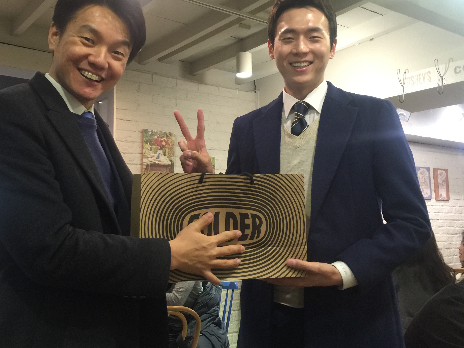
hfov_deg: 49.9
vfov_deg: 38.6
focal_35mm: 37
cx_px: 190
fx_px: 496
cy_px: 148
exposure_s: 1/10
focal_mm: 4.15
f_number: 2.2
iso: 100
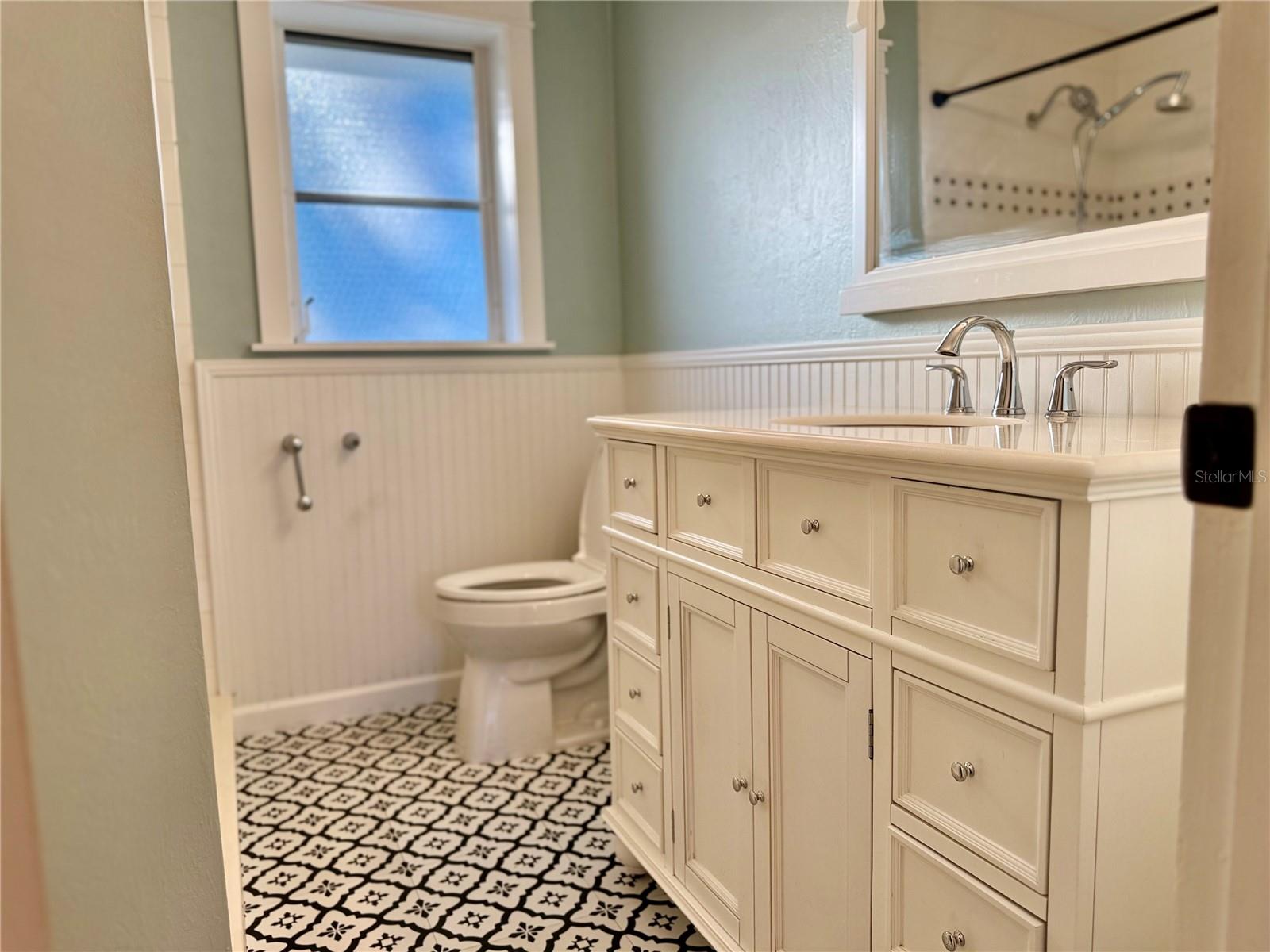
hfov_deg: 71.6
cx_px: 635
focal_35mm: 24
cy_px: 476
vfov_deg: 56.8
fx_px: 881
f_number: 1.78
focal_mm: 6.76
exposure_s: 1/168
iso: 80
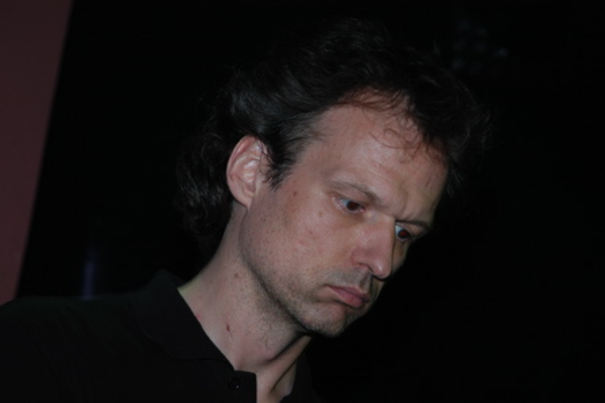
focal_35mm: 202
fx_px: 3402
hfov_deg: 10.2
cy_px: 202
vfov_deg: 6.8
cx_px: 302
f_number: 6.3
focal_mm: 135
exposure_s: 1/60
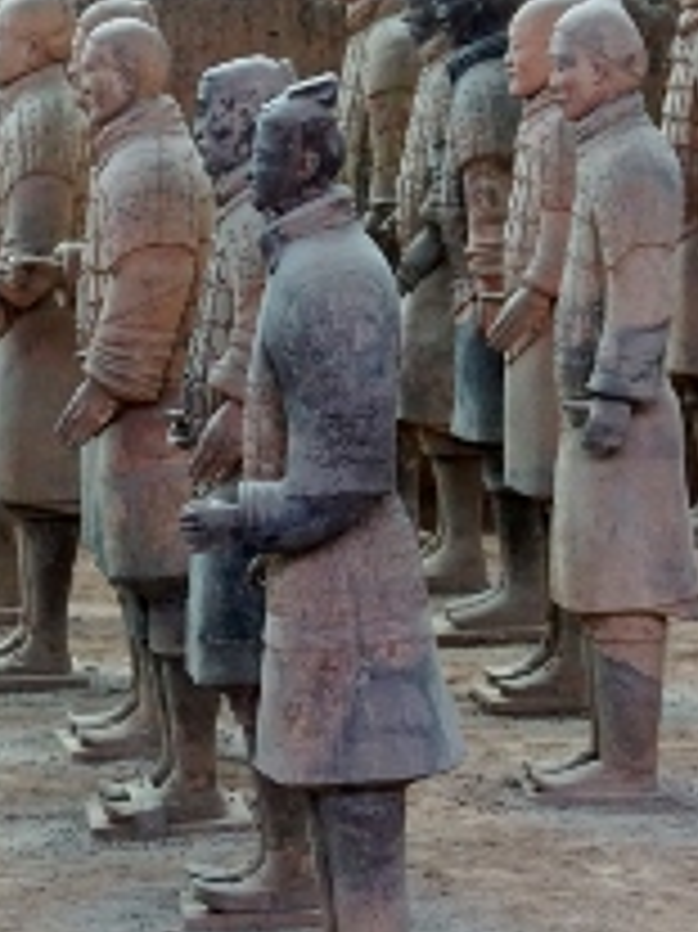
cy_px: 434
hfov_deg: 5.3
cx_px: 131
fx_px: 7509
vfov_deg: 7.1
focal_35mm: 279
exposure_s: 1/125
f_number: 5.6
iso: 3200
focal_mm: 100
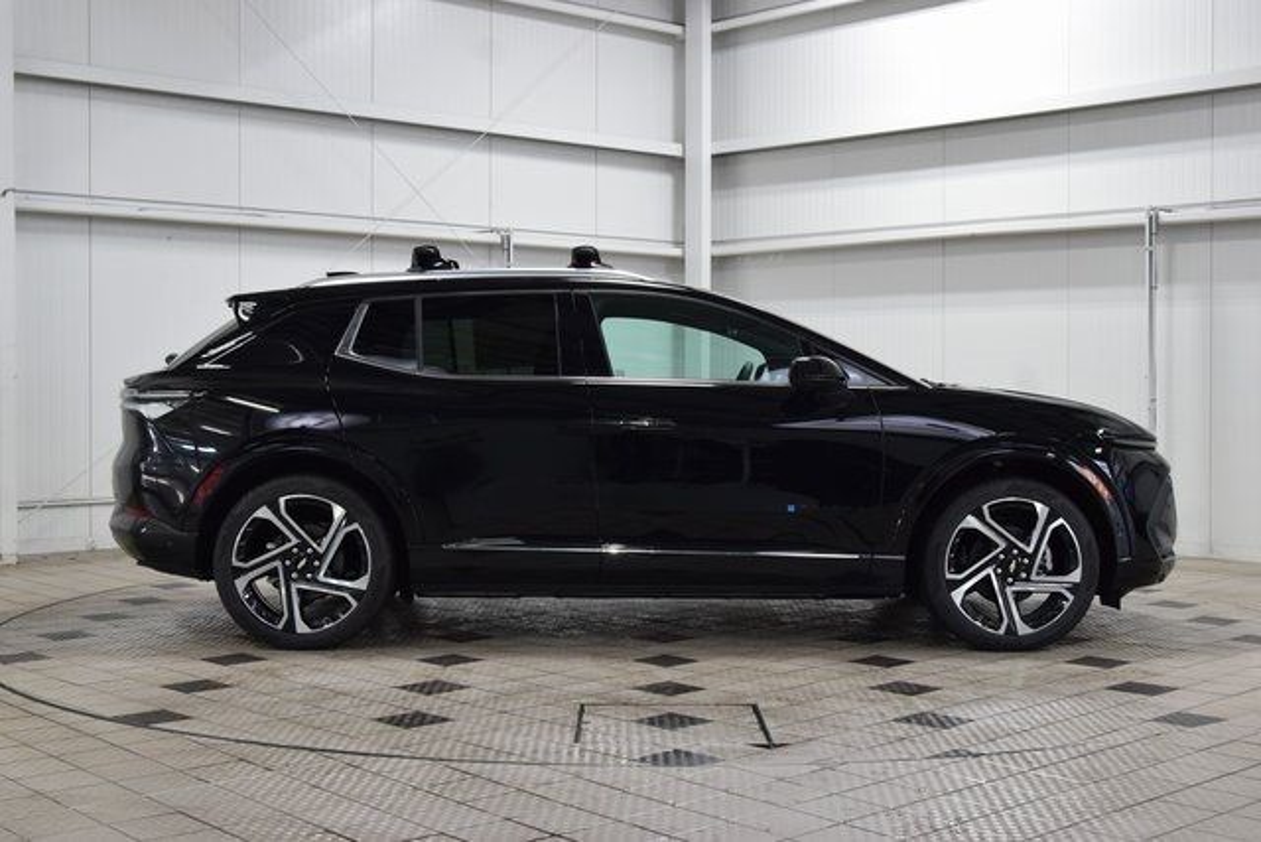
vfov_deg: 28.1
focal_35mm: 48
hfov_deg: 41.1
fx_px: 1682
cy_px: 421
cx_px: 630
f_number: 7.1
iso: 1600
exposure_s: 1/60
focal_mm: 32
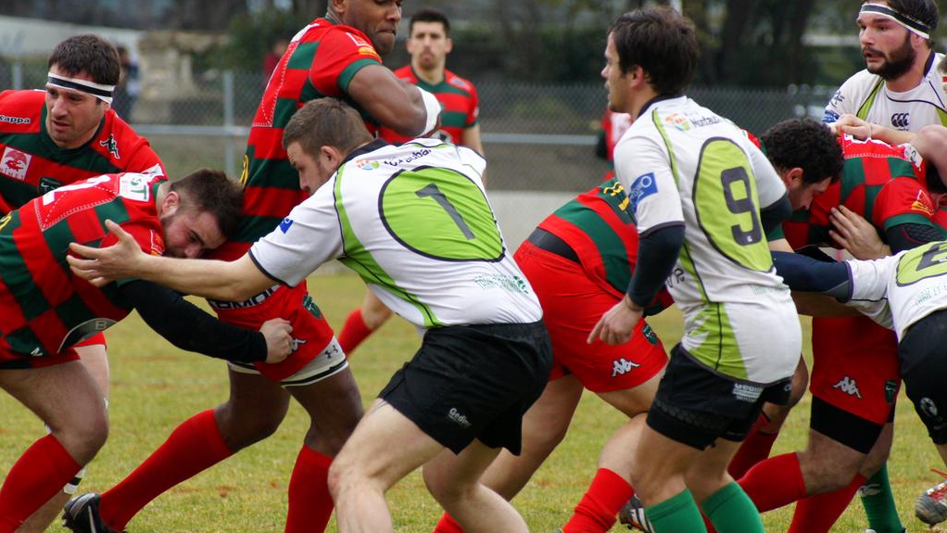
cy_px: 248
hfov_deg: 6.0
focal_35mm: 362
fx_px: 9091
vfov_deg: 3.4
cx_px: 474
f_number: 6.3
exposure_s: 1/640
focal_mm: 230
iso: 800
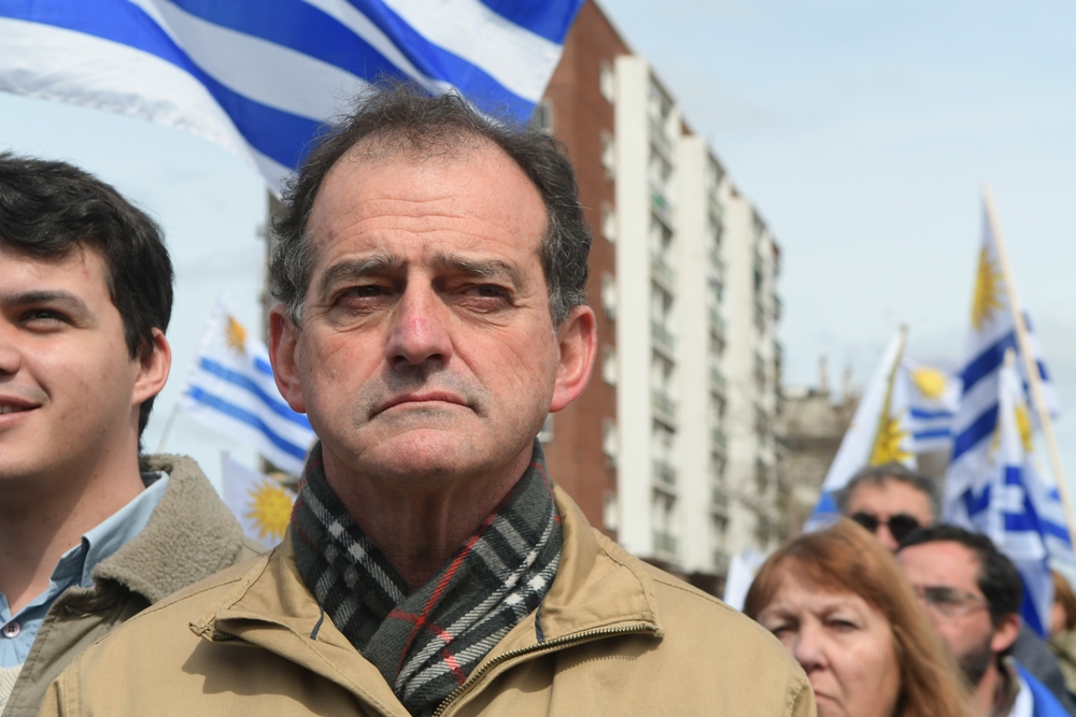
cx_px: 538
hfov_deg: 29.9
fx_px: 2018
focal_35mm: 68
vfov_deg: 20.2
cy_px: 358
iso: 320
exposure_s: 1/800
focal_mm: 45
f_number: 7.1
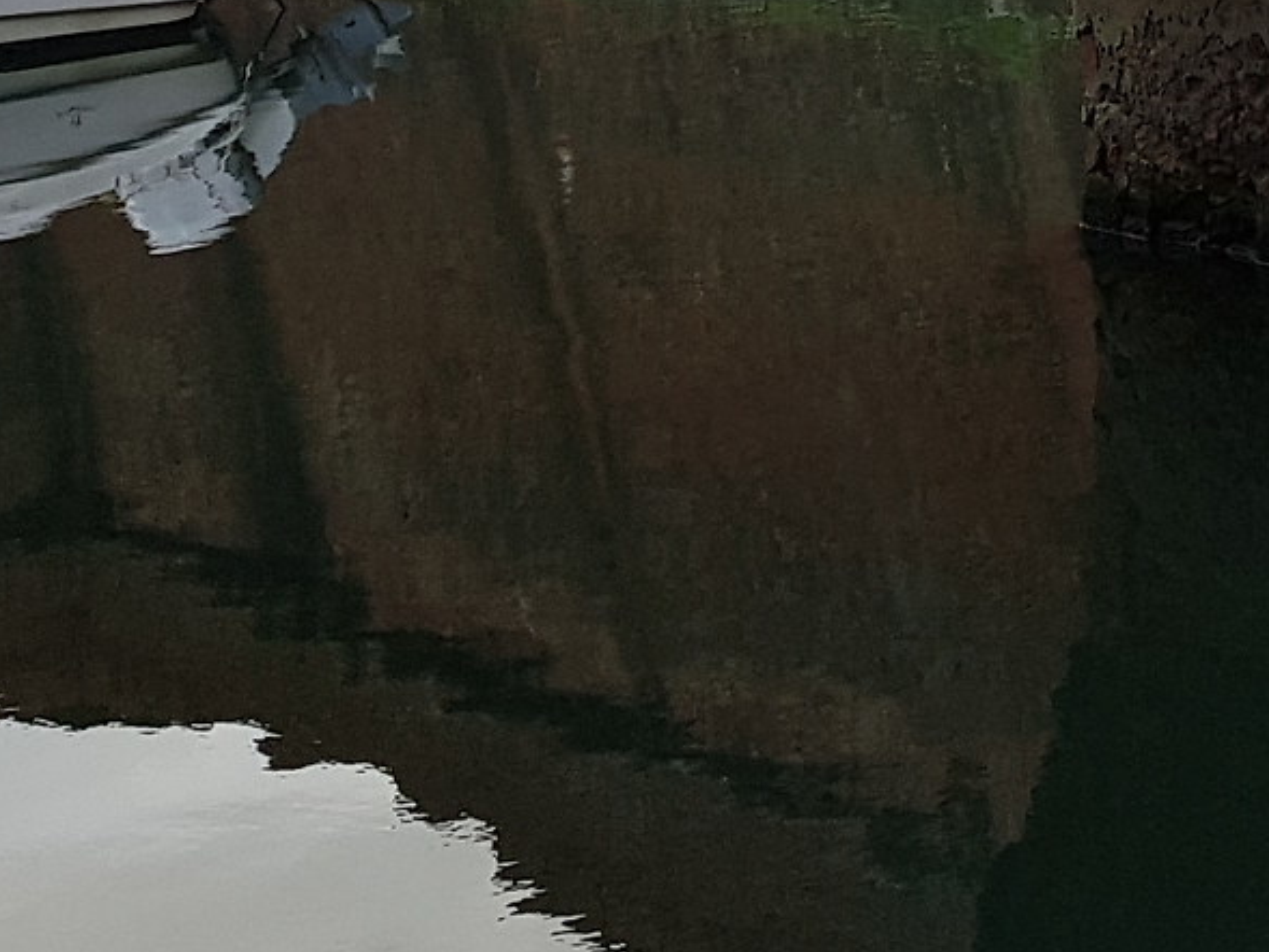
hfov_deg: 17.0
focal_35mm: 106
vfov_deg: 12.4
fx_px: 3887
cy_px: -933
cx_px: 1838
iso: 40
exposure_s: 1/118
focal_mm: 4.2
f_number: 1.7
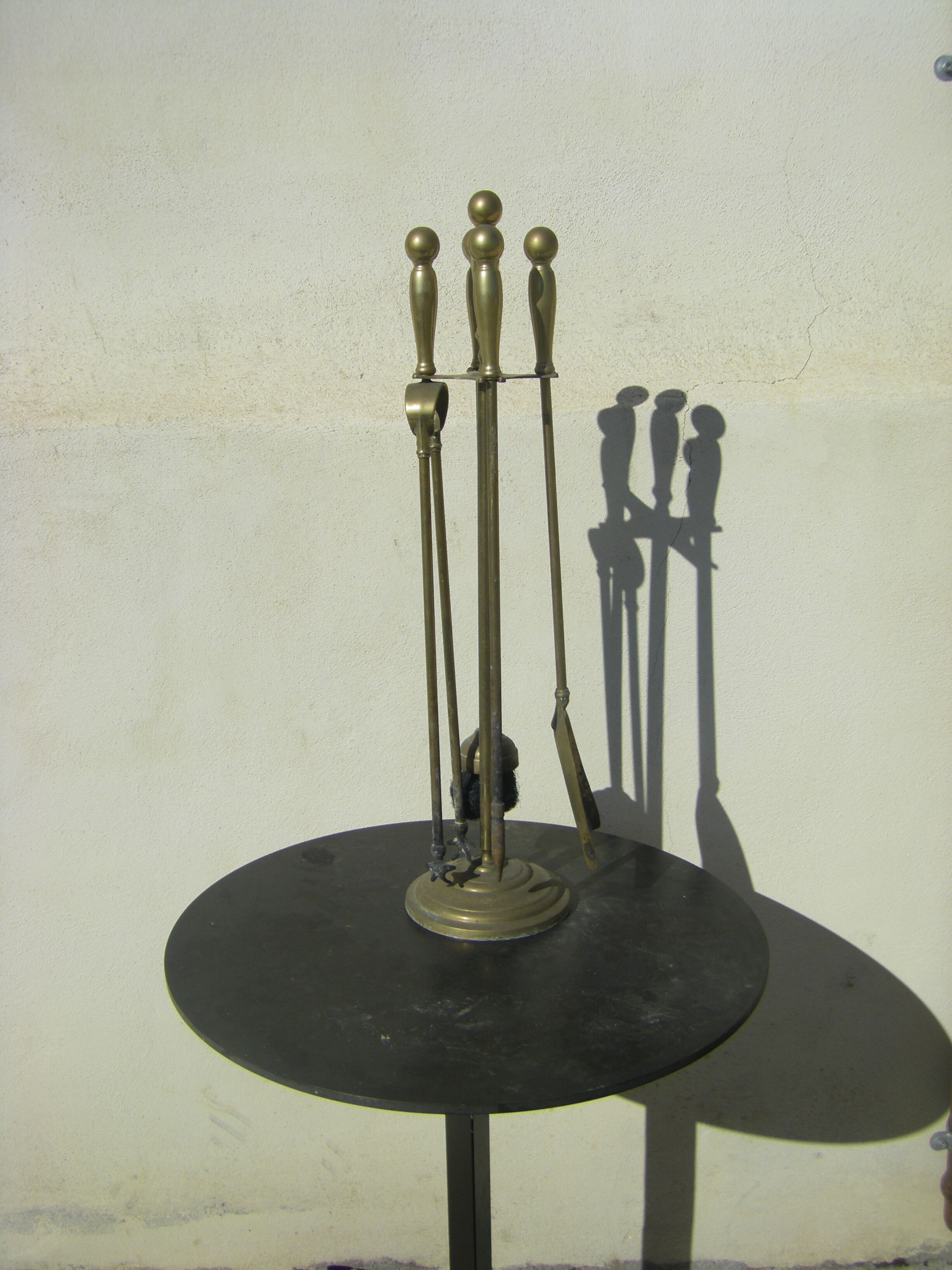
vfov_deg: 49.0
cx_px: 476
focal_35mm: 38
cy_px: 635
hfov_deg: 37.7
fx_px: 1393
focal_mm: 6.3
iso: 64
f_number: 7
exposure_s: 1/500
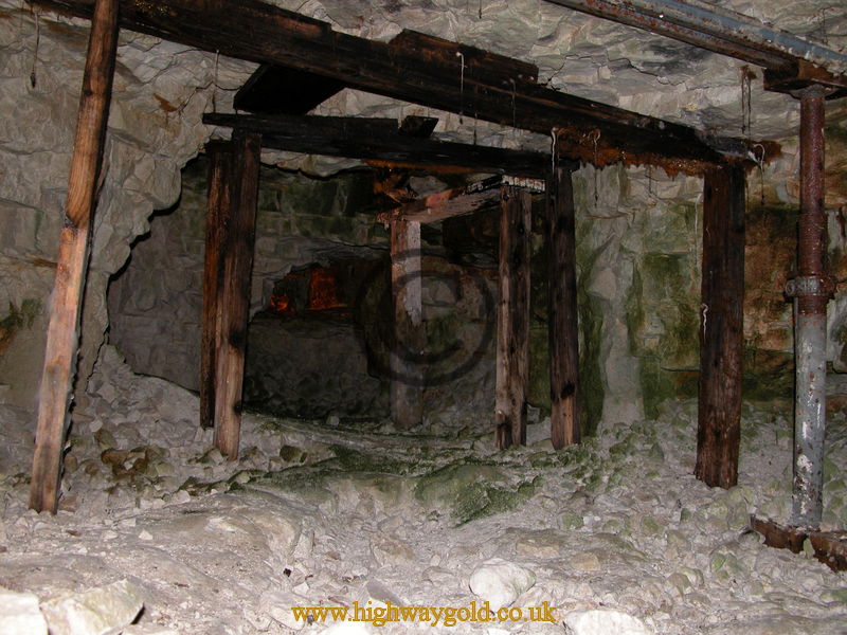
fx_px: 905
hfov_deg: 50.1
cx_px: 424
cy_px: 318
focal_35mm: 37
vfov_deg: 38.7
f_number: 2.8
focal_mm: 9.5
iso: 100
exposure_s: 1/60
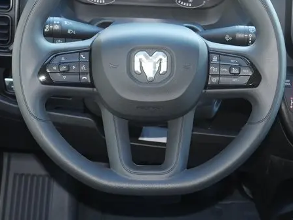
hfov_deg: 30.7
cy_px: 63
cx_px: 146
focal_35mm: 63
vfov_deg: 23.2
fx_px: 534
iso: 800
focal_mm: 22
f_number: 5.3
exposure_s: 1/60
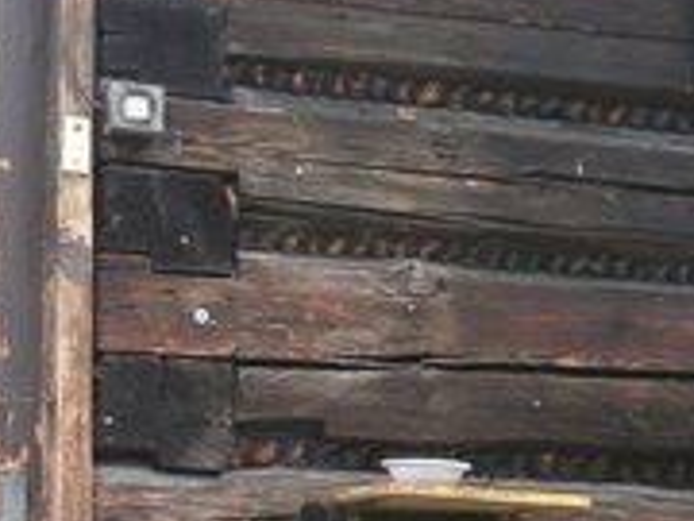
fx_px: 2286
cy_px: 436
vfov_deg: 12.9
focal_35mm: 114
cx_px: 170
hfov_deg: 17.2
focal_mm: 5.8
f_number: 3.1
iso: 125
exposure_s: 1/30
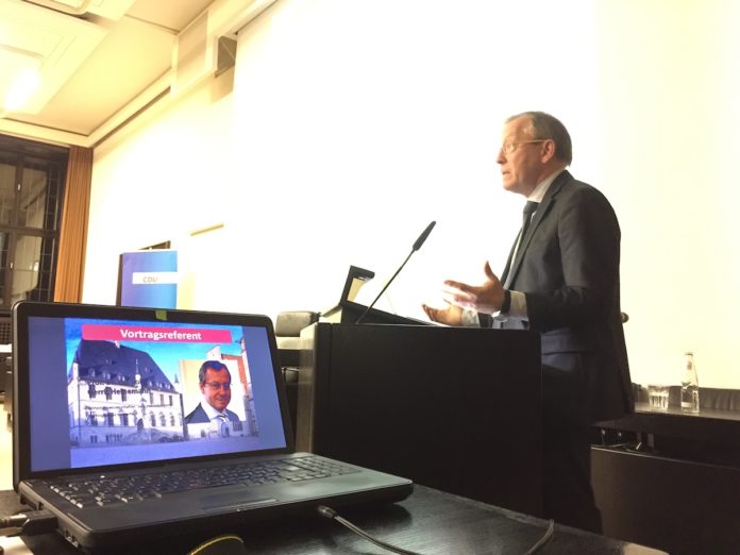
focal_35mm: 29
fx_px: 620
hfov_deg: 61.7
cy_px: 278
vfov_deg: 48.2
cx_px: 370
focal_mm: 4.15
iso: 200
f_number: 2.2
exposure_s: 1/8
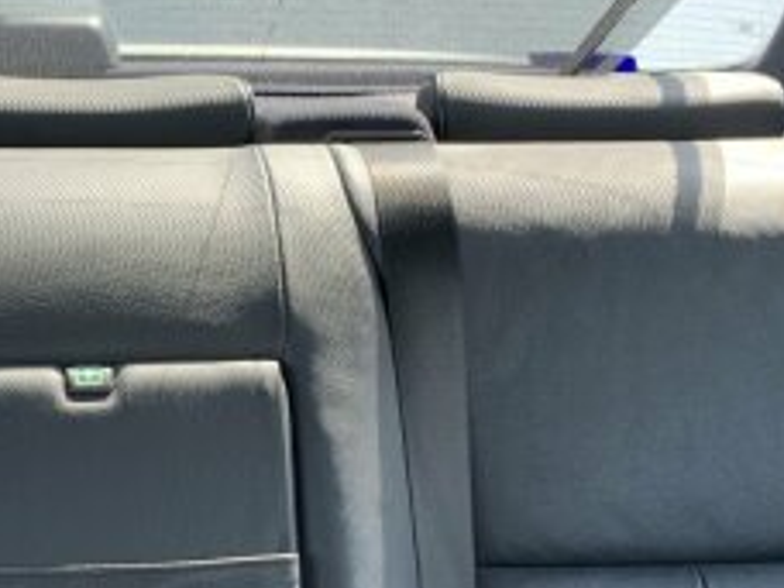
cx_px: 162
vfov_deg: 20.1
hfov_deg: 26.2
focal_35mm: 73
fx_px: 1653
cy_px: 368
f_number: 1.8
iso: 32
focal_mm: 4.25
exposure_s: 1/121
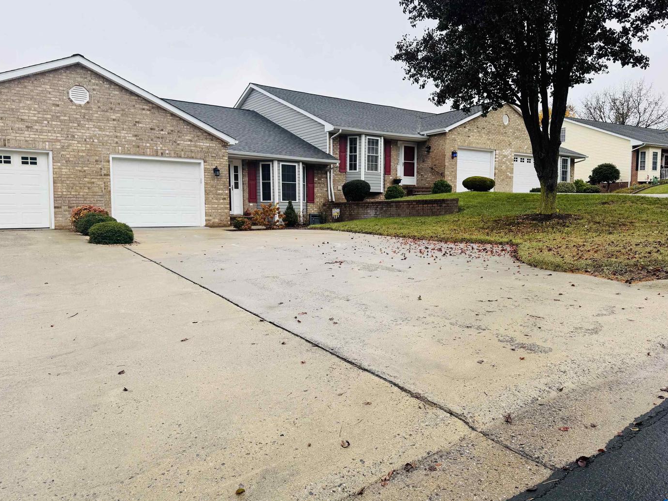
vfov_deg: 54.9
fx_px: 483
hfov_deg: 69.4
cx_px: 341
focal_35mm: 25
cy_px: 251
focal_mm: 6.76
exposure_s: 1/912
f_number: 1.78
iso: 80
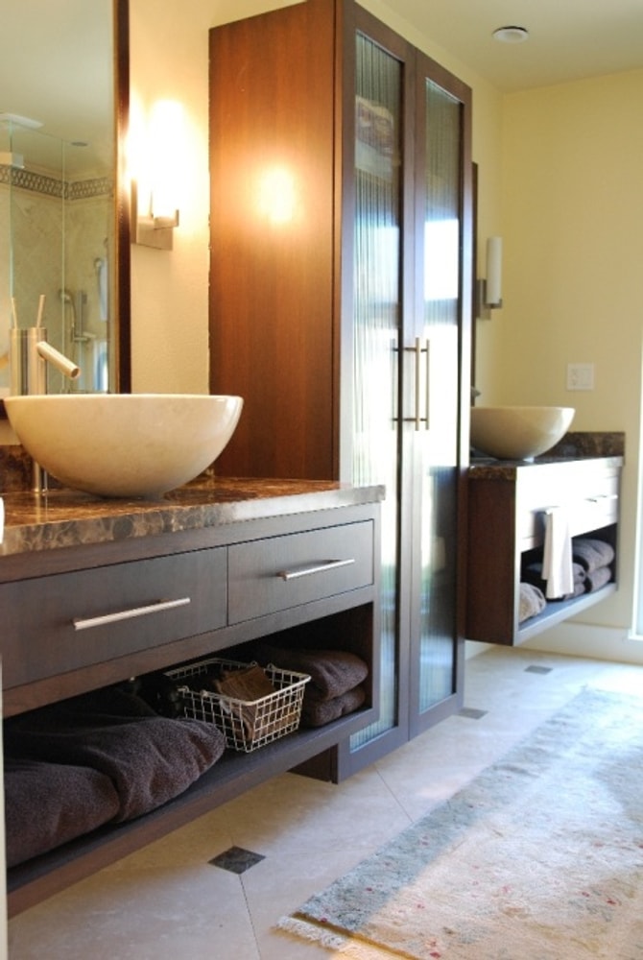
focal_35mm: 36
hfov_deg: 37.0
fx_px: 961
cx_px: 322
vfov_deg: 53.1
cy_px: 480
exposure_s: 1/25
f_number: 3.2
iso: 400
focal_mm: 24
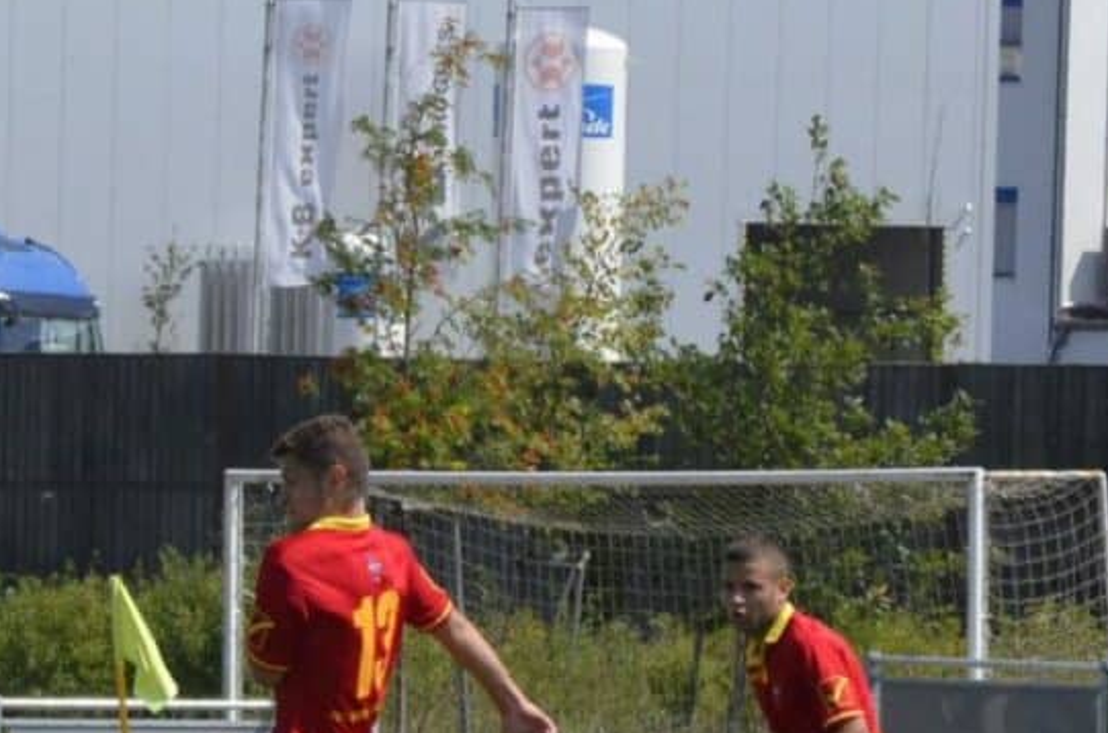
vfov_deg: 2.6
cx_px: -401
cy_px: 919
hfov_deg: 3.9
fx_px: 16028
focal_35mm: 522
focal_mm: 92
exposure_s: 1/1600
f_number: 7.1
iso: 400
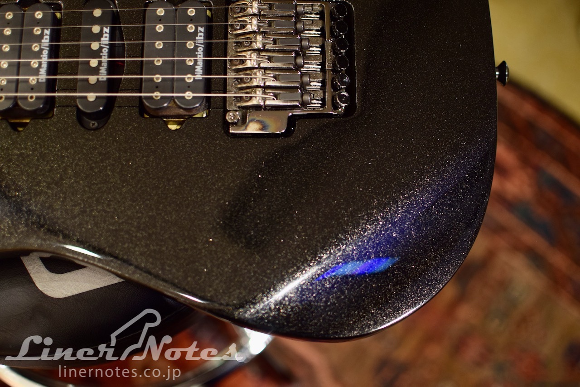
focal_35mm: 52
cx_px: 290
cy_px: 194
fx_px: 846
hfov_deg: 37.8
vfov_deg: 25.8
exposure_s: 1/125
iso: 400
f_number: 1.8
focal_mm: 35
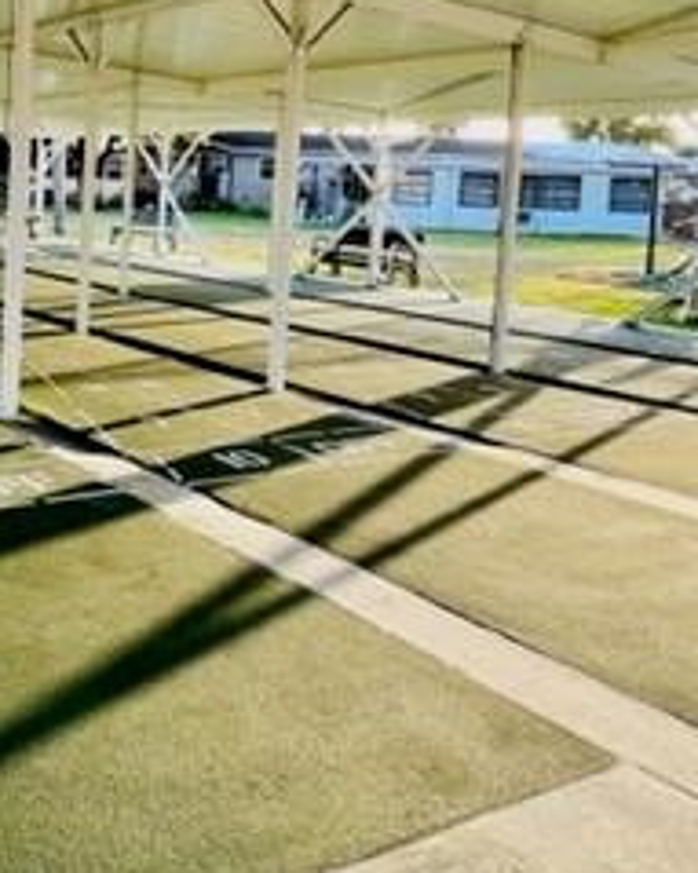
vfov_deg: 51.2
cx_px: -62
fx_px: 879
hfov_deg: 36.8
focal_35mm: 34
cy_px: 245
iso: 32
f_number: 1.8
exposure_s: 1/101
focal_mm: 1.57
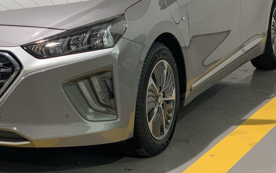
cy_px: 15
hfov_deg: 20.2
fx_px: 767
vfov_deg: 12.7
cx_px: 66
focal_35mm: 102
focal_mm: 6
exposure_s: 1/60
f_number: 2.4
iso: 400
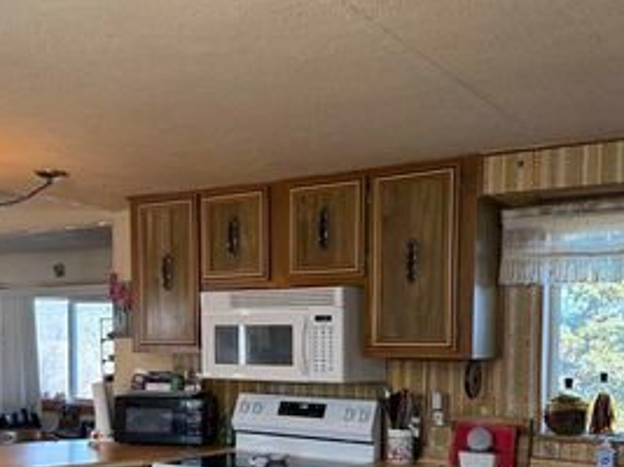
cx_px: 313
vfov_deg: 31.3
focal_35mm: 45
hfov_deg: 42.1
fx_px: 811
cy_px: 379
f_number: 1.78
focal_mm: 6.76
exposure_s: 1/130
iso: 200
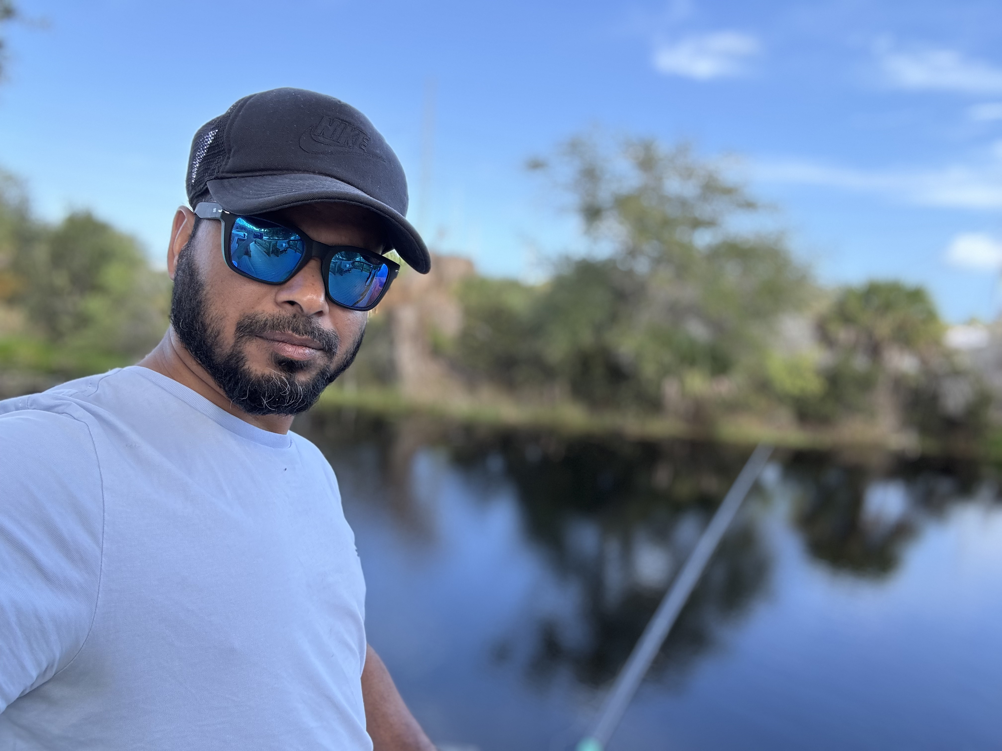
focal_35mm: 23
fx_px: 666
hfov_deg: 73.9
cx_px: 501
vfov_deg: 58.9
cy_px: 376
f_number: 1.9
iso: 40
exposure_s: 1/172
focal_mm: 2.69
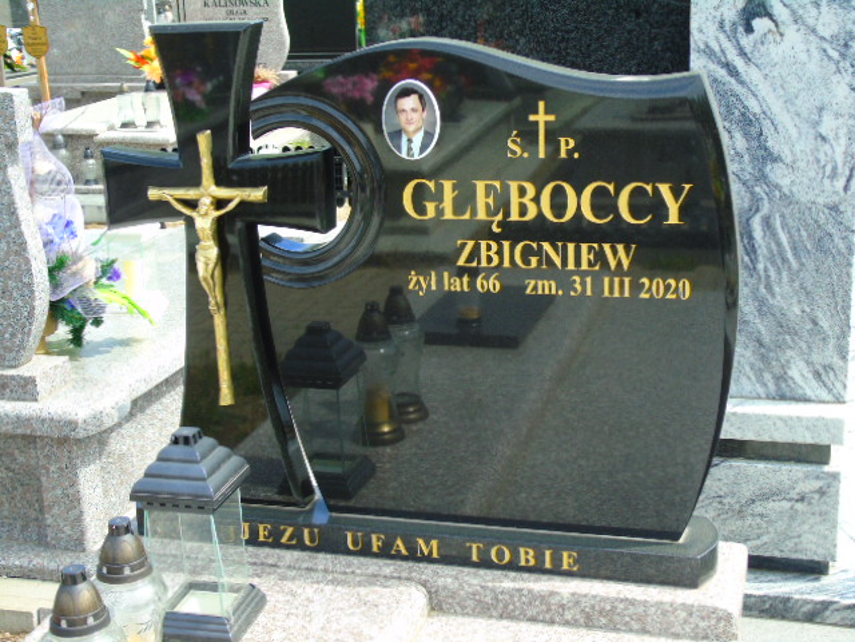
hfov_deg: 35.5
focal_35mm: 54
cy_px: 321
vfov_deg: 27.0
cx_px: 428
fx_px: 1334
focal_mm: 9.6
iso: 80
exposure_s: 1/250
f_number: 4.3
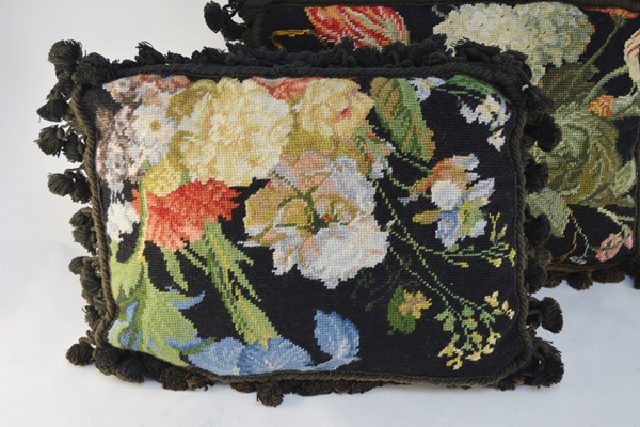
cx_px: 320
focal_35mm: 54
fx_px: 960
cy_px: 214
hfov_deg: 36.9
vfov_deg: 25.1
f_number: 5.6
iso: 250
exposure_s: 1/125
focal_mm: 36
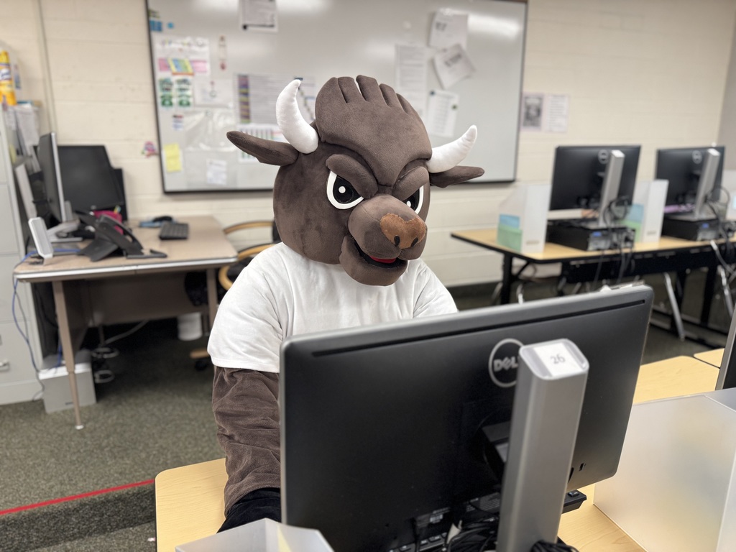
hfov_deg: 71.6
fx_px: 510
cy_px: 276
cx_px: 368
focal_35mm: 24
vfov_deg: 56.8
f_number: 1.78
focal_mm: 6.76
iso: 250
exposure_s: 1/60
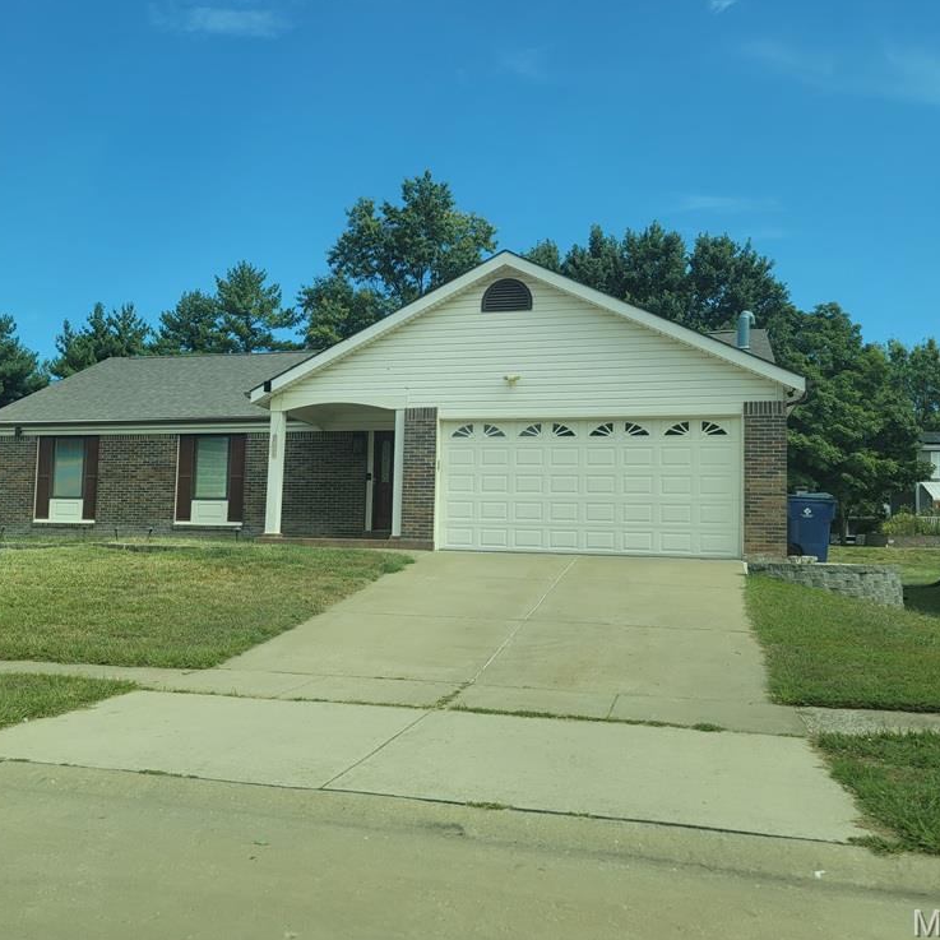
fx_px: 922
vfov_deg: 54.0
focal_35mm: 30
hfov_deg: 53.8
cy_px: 471
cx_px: 399
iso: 20
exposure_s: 1/285
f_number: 1.8
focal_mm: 7
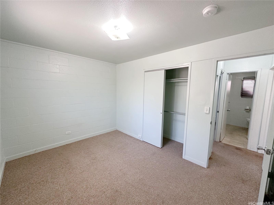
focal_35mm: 14
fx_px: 111
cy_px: 102
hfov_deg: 102.1
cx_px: 137
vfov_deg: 85.7
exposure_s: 1/120
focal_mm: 2.22
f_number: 2.2
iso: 320
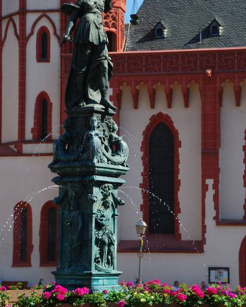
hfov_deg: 12.3
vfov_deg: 15.4
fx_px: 1137
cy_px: 138
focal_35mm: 125
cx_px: 127
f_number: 5
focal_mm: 70
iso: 110
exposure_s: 1/400
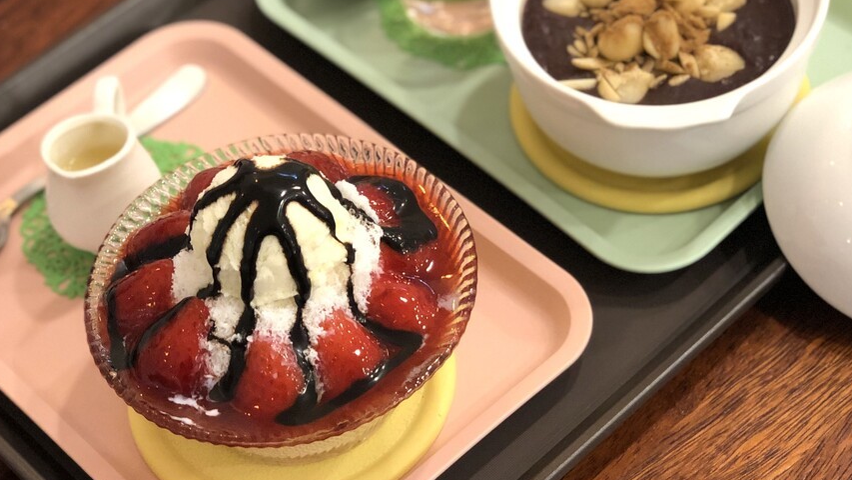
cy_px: 215
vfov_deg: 14.2
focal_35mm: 85
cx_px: 451
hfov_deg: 25.0
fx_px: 1920
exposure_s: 1/30
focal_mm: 6
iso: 125
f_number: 2.4
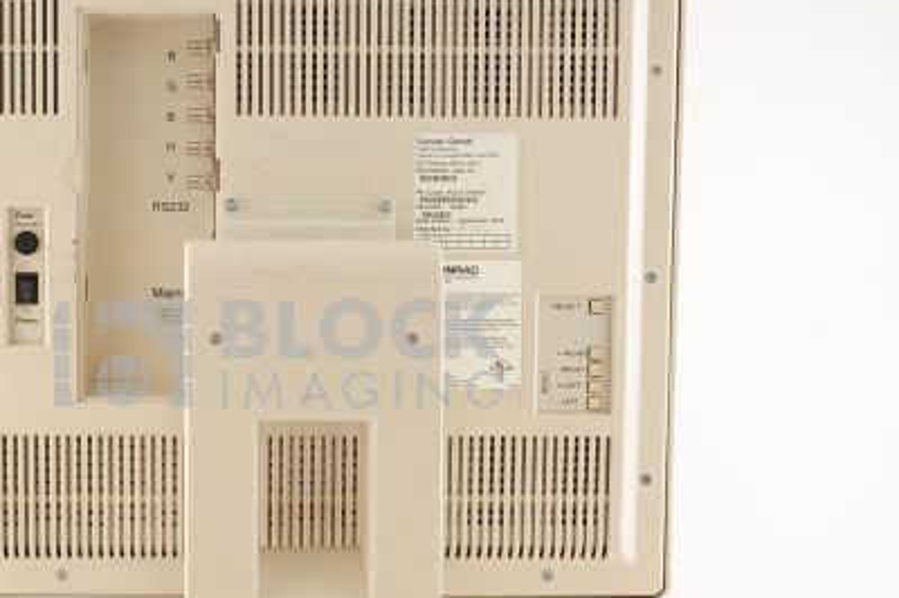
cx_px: 279
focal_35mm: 75
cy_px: 354
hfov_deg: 26.8
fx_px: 1871
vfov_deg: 18.1
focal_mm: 50
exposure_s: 1/125
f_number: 11
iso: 1600
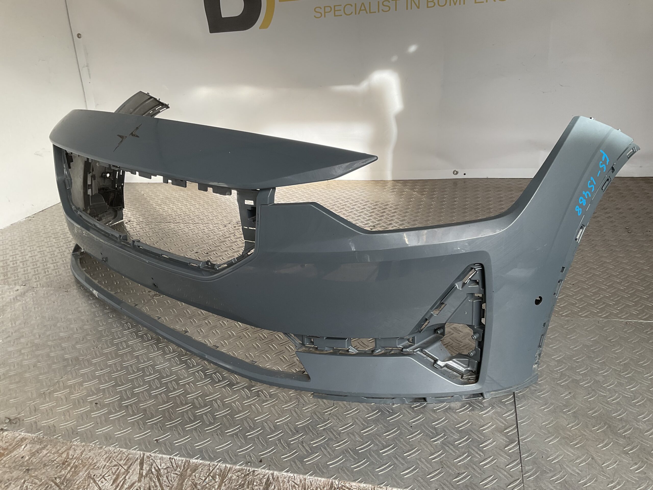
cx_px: 326
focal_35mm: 29
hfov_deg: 61.7
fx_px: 547
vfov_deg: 48.2
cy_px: 245
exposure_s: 1/208
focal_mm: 3
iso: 16
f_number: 1.8
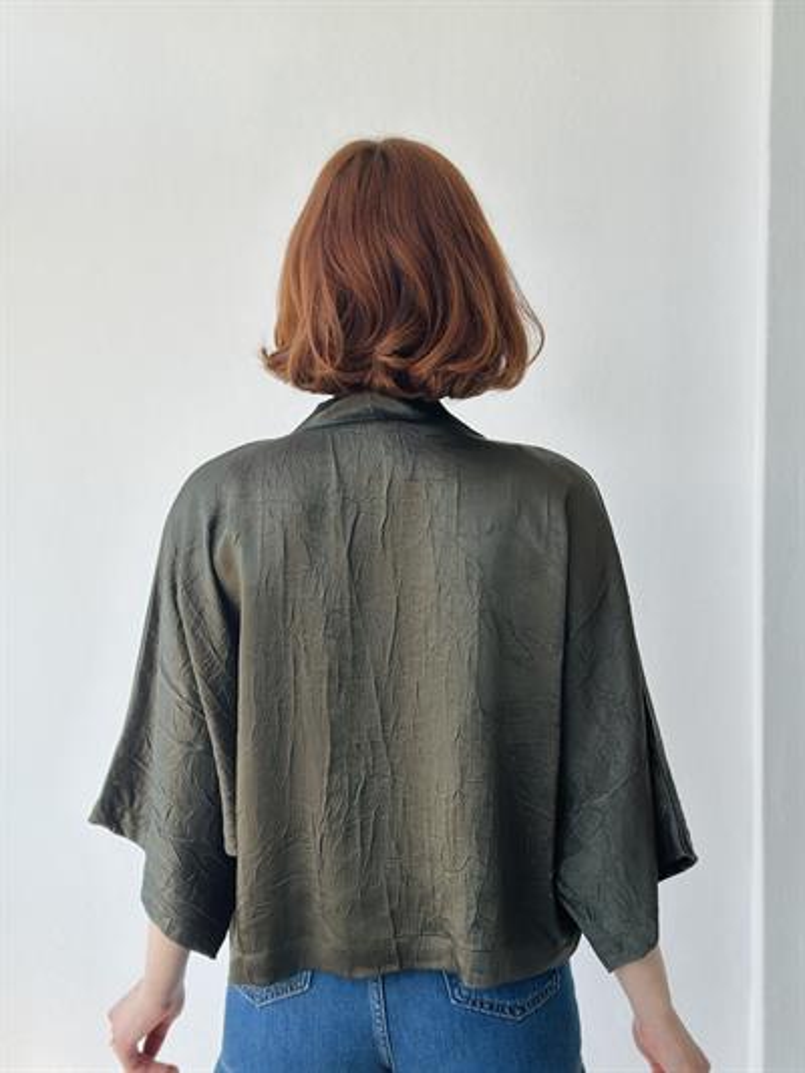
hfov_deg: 30.3
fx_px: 1488
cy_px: 536
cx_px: 402
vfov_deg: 39.6
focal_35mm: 48
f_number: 1.78
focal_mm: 6.86
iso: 80
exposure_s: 1/571
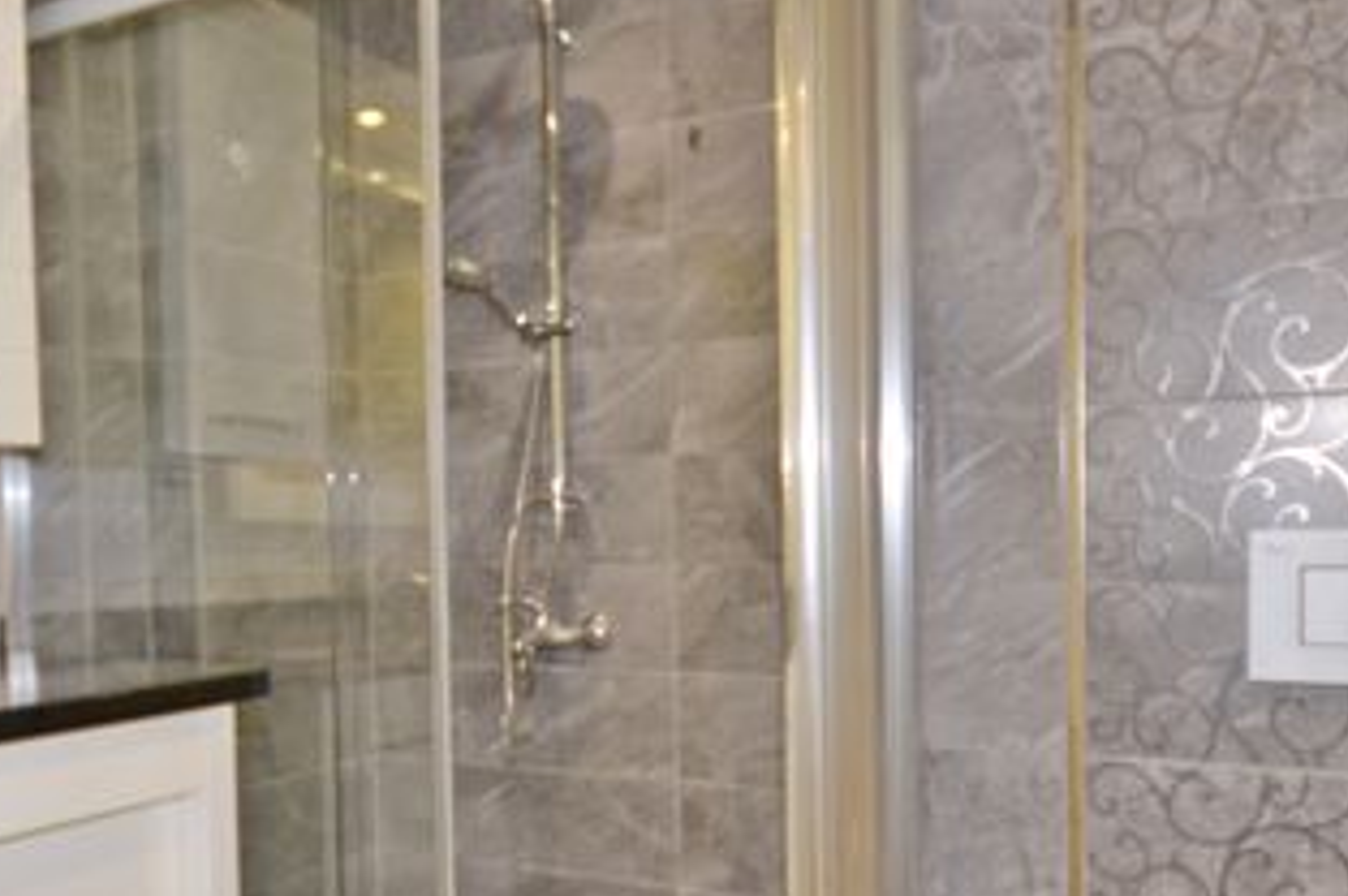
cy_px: 547
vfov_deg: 35.6
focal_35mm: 37
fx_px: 1389
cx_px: 485
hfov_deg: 51.1
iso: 800
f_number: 4.2
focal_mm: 11
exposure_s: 1/60
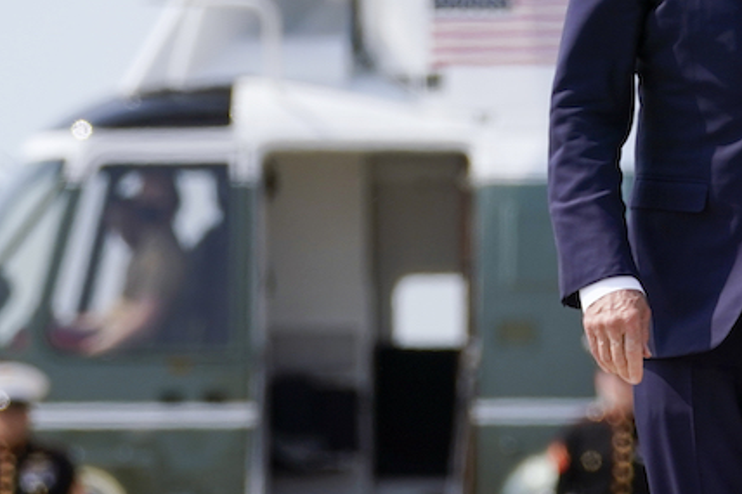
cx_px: 796
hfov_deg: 3.2
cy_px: 319
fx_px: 13412
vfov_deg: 2.1
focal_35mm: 651
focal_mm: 232
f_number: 5.6
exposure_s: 1/2500
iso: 400
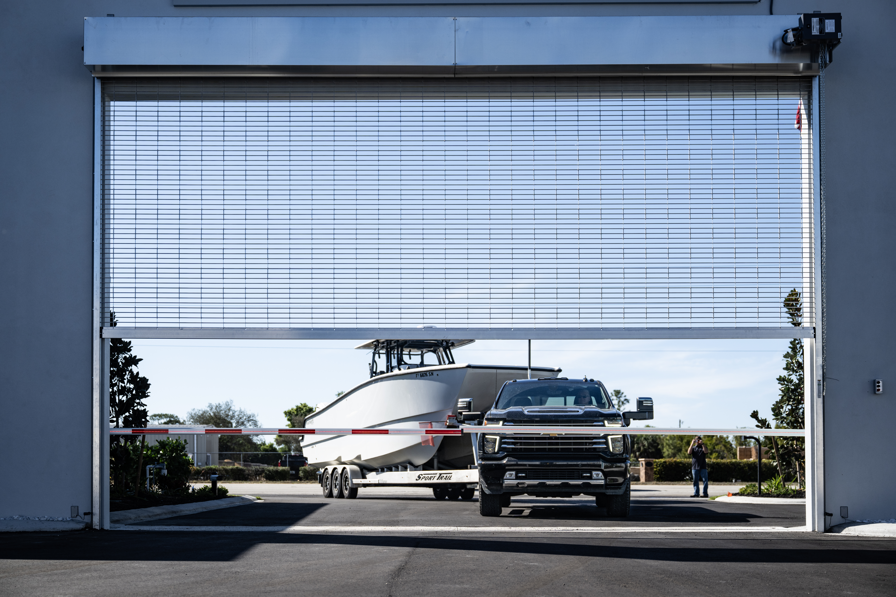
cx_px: 448
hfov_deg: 41.1
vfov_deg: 28.1
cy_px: 298
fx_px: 1195
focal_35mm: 48
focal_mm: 48
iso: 200
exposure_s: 1/2000
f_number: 3.5
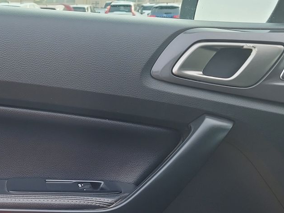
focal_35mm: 61
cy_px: 199
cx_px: 26
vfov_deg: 23.3
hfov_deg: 30.2
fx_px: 500
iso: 50
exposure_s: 1/59
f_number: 1.8
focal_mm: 6.7
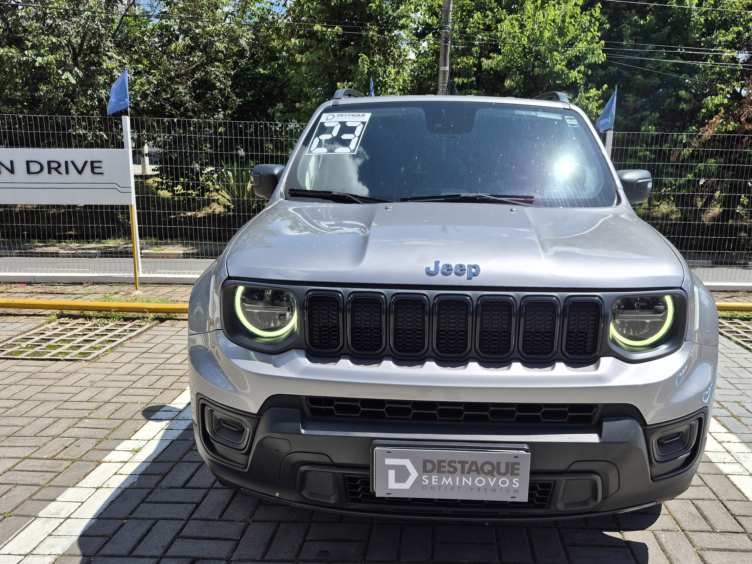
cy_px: 324
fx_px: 587
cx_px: 419
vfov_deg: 51.2
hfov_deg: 65.1
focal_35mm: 27
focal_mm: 5.4
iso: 25
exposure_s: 1/1860
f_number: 1.8
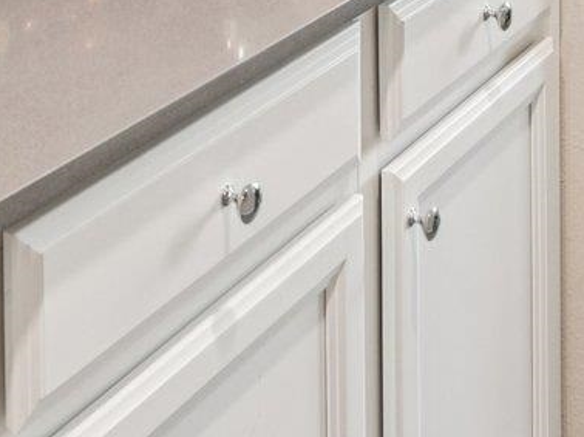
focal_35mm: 73
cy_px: -461
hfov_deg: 26.6
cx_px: 230
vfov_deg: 15.6
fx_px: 1231
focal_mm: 14
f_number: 9
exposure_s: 1/1.25
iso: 100
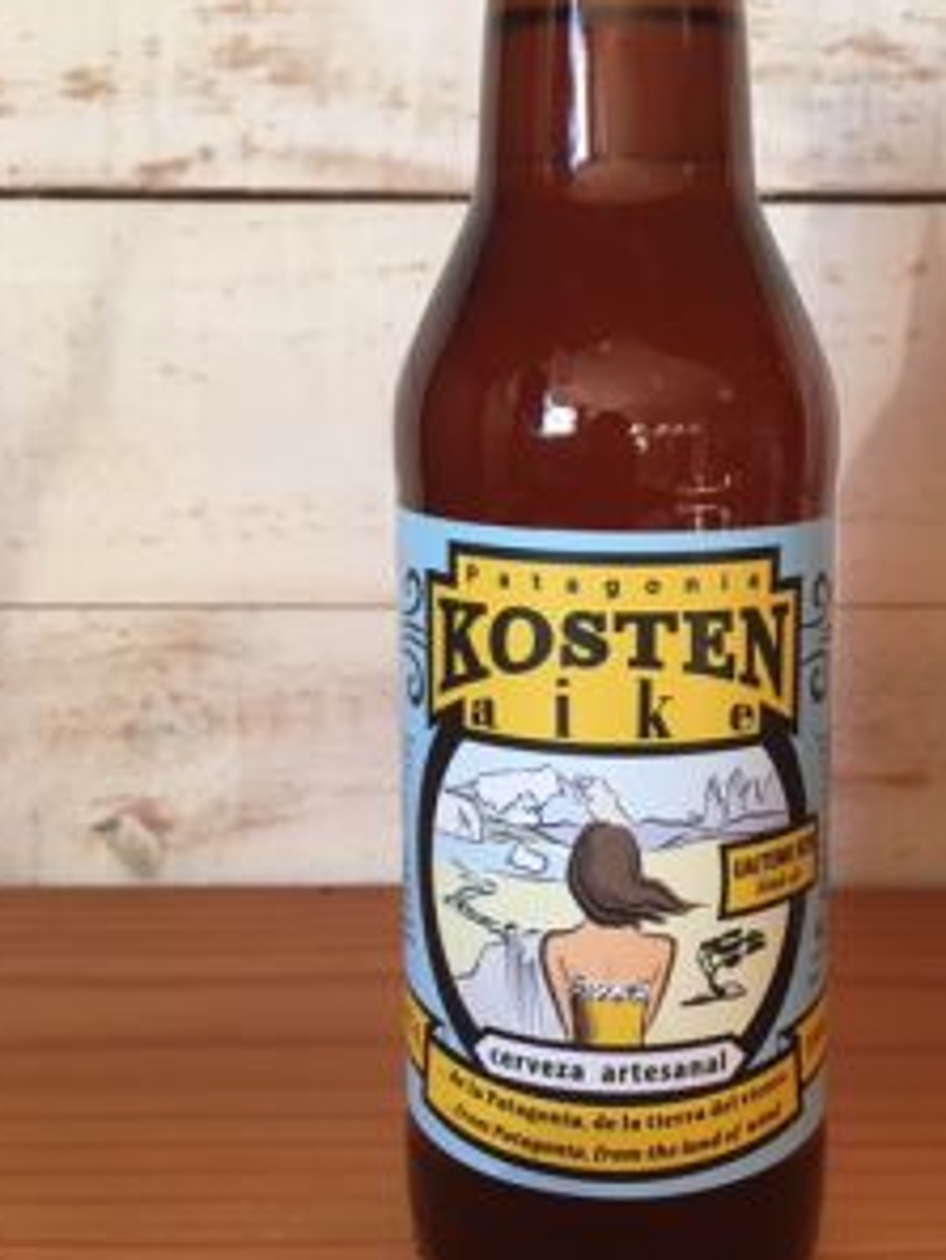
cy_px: 526
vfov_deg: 47.7
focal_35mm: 39
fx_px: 1420
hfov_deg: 36.6
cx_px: 607
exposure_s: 1/33
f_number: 2.2
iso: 80
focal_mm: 4.15
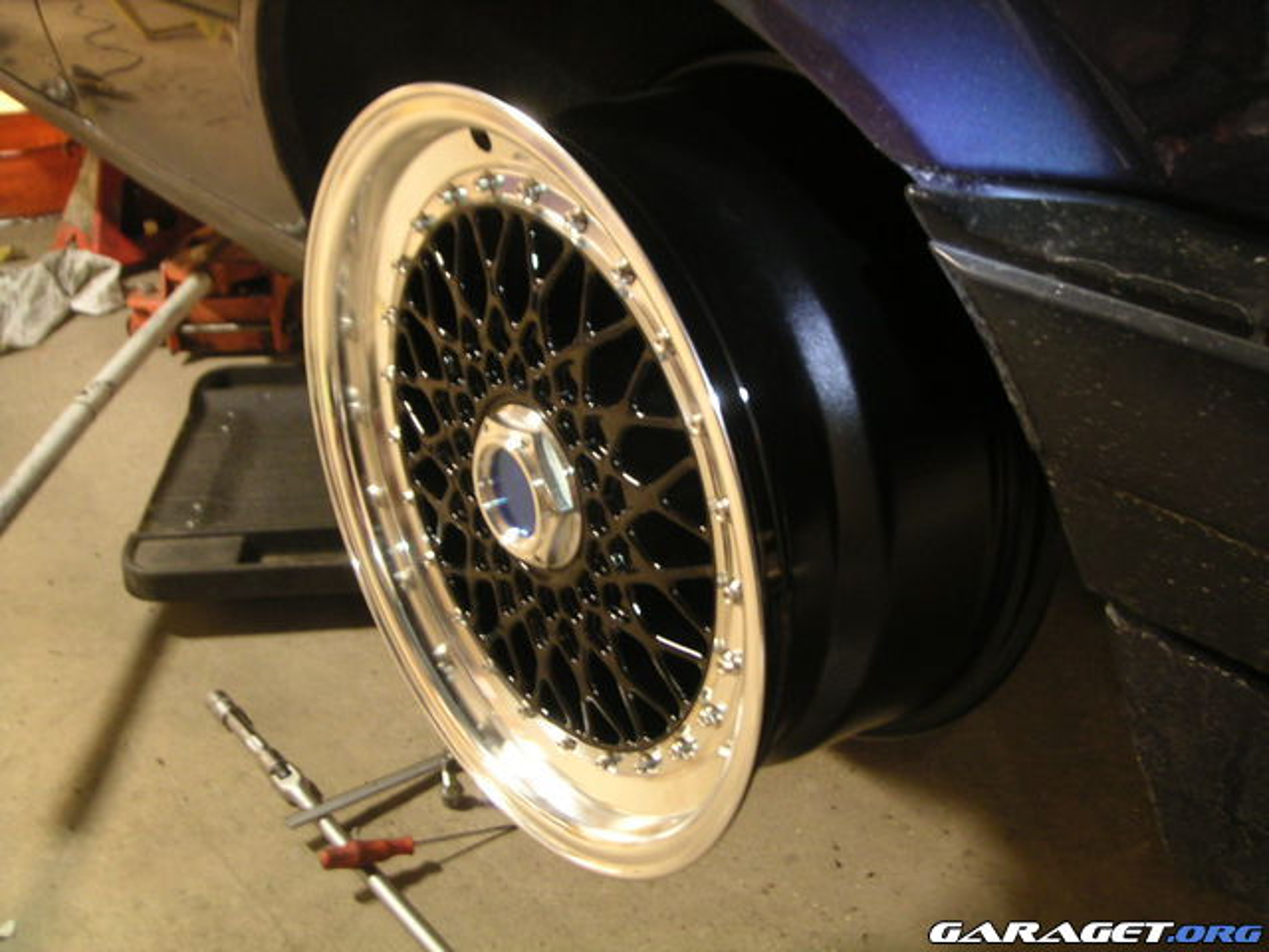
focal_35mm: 38
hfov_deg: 49.0
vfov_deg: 37.7
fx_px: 1393
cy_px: 476
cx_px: 634
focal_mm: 6
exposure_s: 1
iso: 100
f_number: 2.8
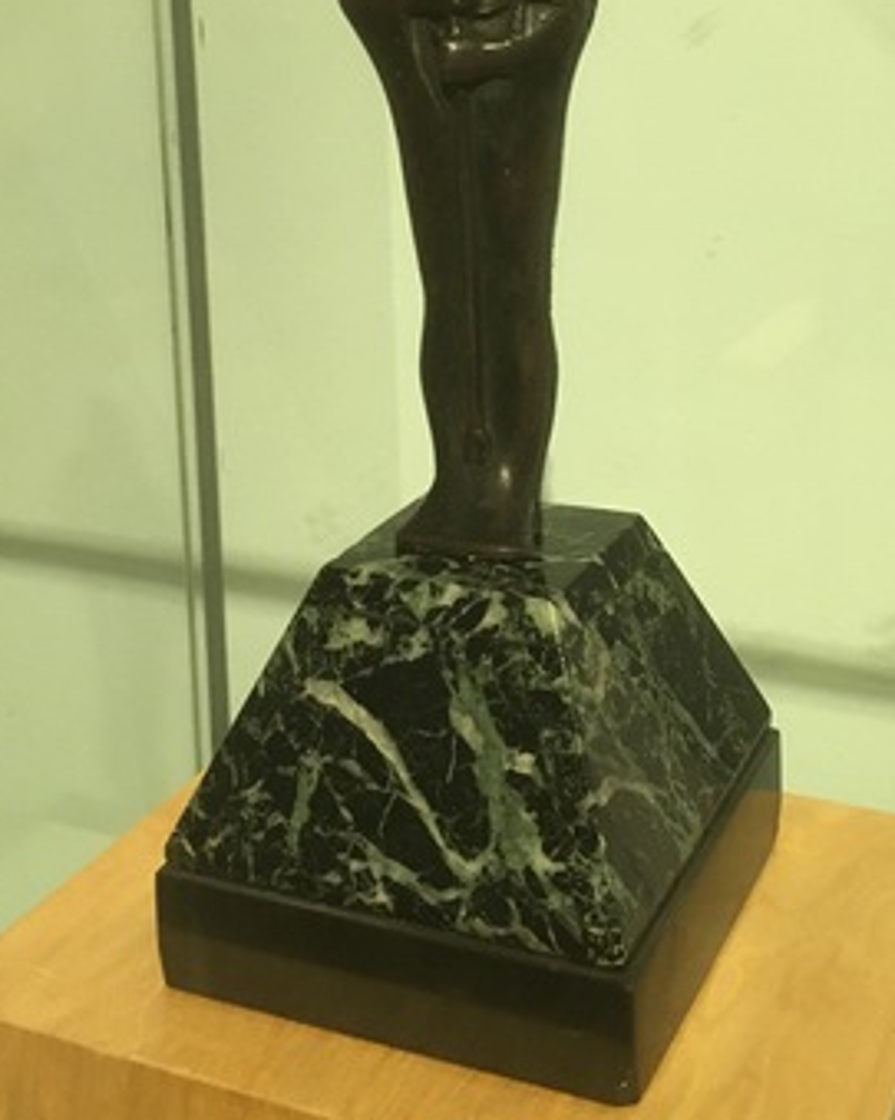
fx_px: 1623
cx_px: 519
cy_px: 235
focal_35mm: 49
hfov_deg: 30.8
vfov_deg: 36.8
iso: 200
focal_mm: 4.15
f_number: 2.2
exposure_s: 1/33
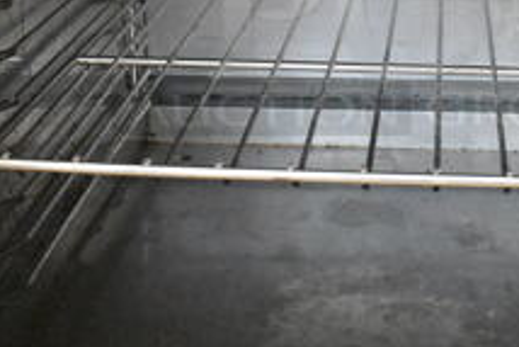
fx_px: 1356
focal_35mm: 94
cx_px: 383
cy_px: 7
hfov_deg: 21.5
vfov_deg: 14.4
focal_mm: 22
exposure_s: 1/80
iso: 6400
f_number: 4.5
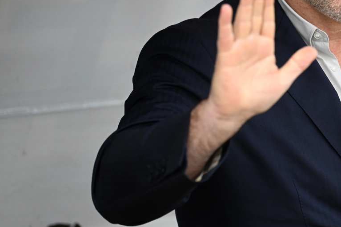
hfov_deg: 7.0
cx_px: 301
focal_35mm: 292
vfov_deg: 4.7
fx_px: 2765
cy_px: 27
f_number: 2.8
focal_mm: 160
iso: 1600
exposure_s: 1/3200
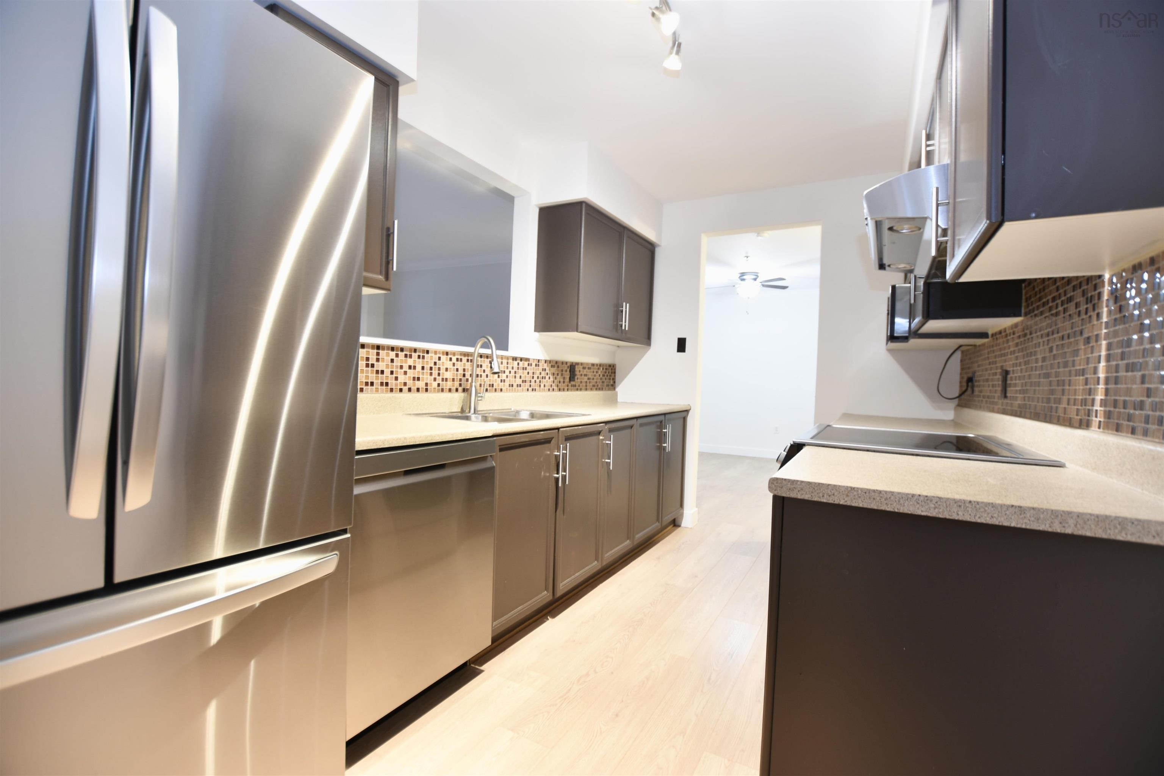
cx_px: 582
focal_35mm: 15
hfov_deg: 100.4
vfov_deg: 77.3
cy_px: 388
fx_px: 485
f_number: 3.5
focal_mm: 10
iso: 200
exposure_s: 1/4
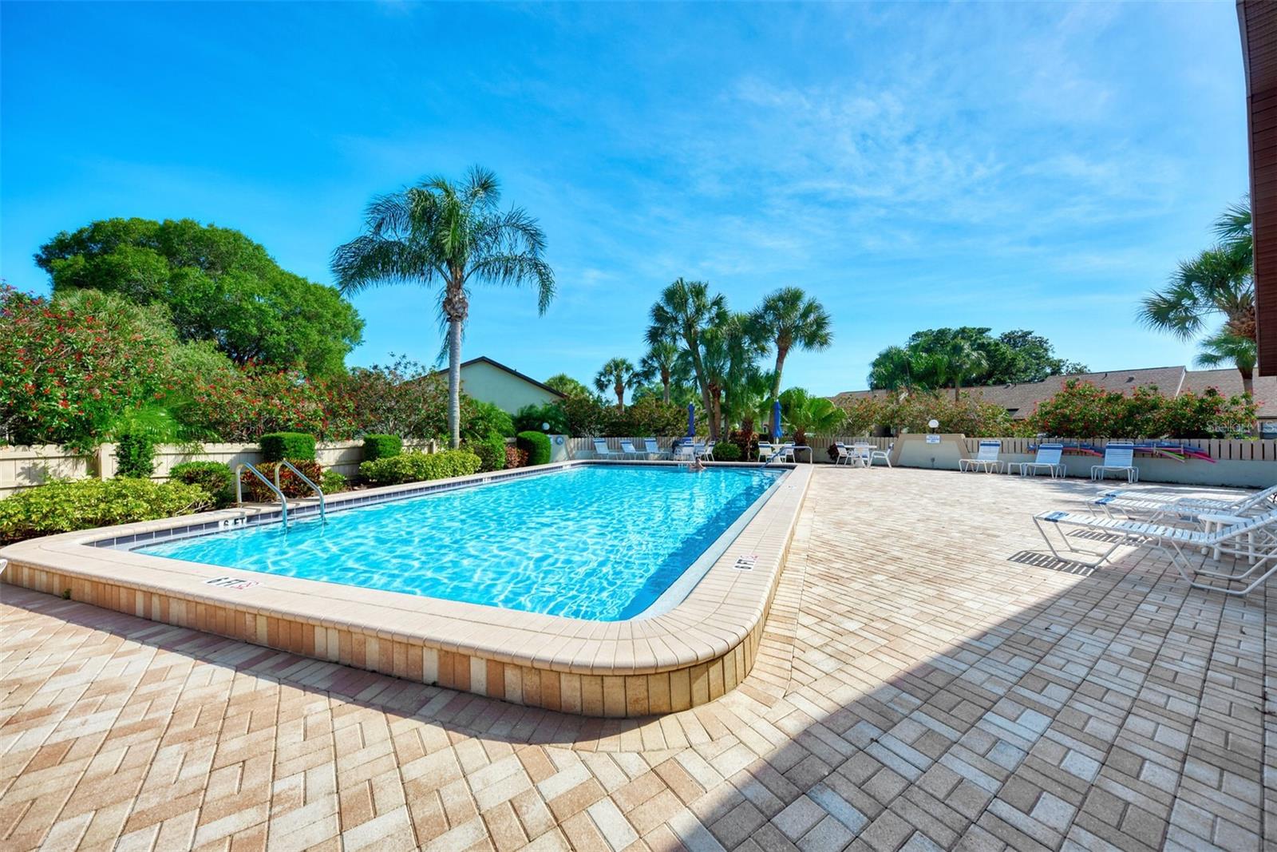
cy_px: 426
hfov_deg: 108.3
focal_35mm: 13
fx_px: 461
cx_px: 638
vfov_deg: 85.4
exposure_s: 1/250
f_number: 7.1
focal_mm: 13
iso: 160
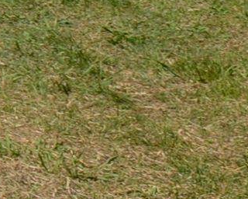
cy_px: -431
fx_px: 2327
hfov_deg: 5.7
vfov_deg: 4.6
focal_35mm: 317
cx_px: -507
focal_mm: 24
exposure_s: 1/250
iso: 100
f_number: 8
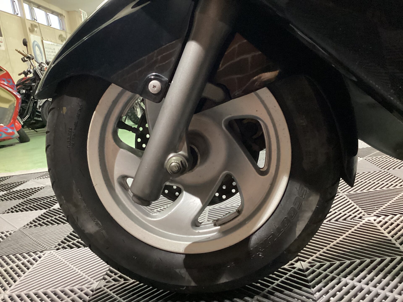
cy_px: 151
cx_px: 202
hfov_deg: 58.4
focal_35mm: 31
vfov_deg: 45.4
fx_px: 361
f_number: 2.4
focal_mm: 3.3
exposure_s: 1/30
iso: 500
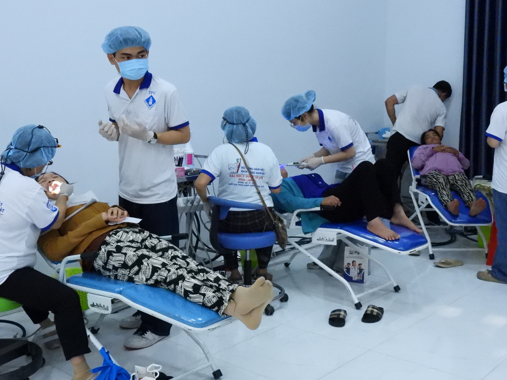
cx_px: 276
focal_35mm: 45
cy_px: 186
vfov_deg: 32.2
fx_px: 659
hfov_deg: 42.0
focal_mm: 5.9
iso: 1600
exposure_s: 1/500
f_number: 3.2
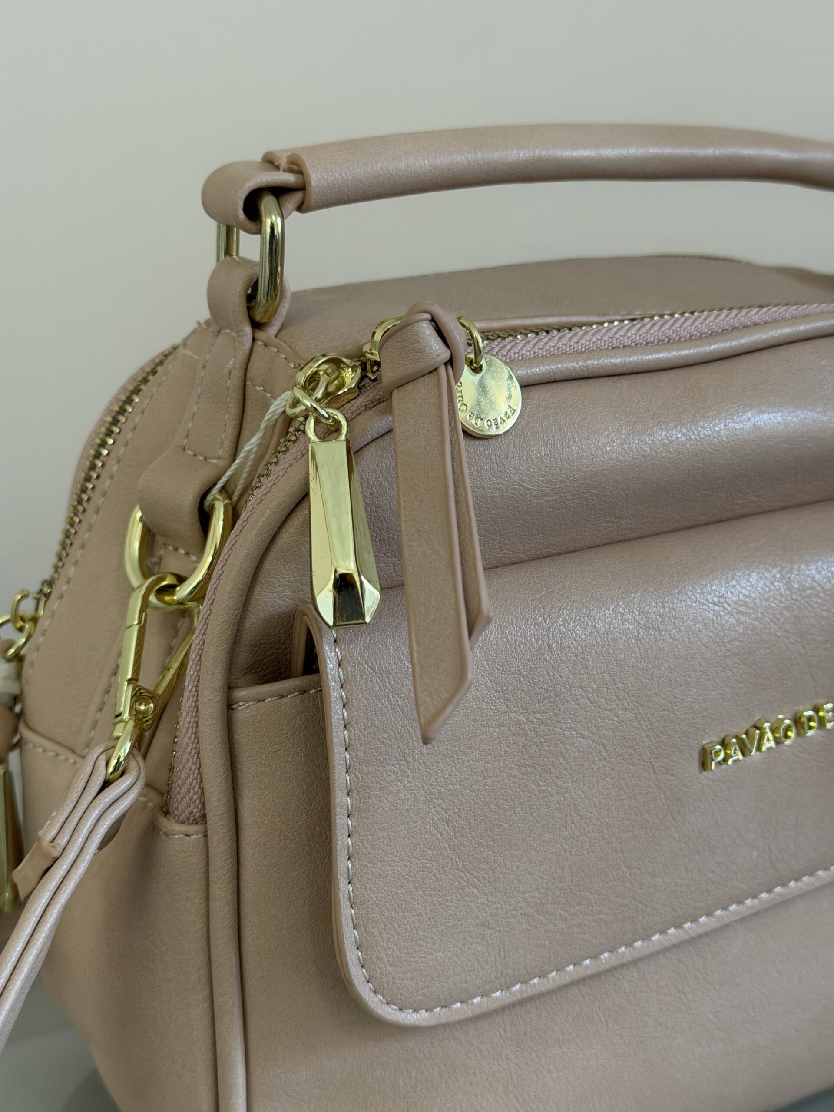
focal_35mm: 48
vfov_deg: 39.7
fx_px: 1542
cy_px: 556
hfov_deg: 30.3
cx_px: 417
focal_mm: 6.76
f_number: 1.78
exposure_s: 1/60
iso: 200
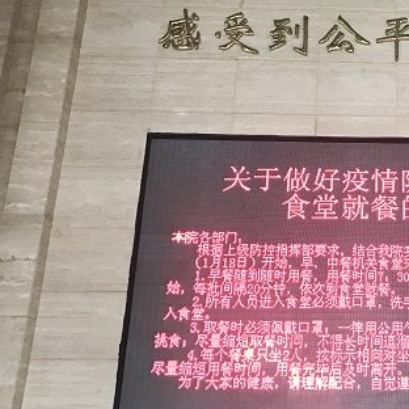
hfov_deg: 29.8
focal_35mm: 54
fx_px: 722
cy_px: 182
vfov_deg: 31.6
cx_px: 395
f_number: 1.8
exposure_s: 1/17
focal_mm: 3.99
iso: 50
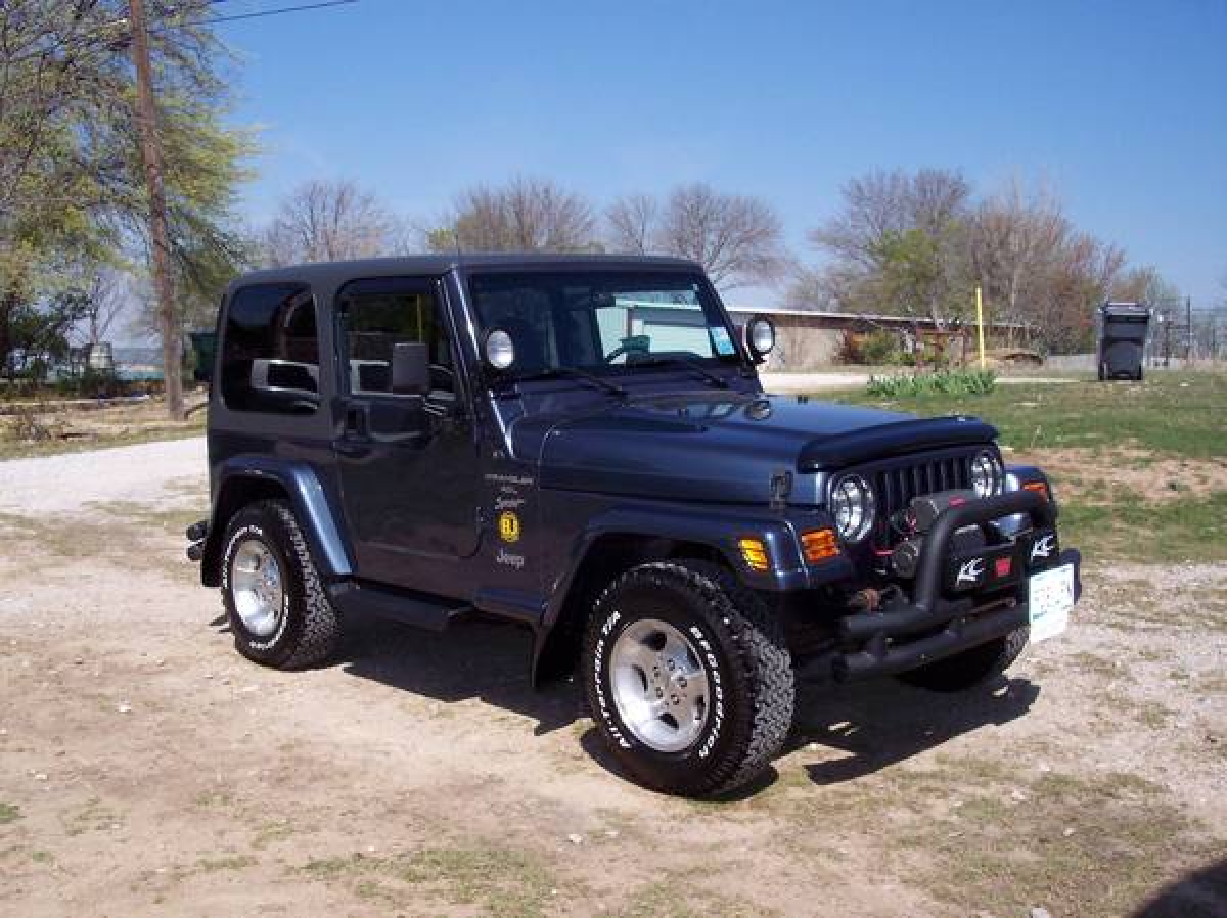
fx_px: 1346
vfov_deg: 37.7
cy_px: 459
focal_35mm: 38
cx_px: 614
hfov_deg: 49.0
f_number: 4.8
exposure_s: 1/1000
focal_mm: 8
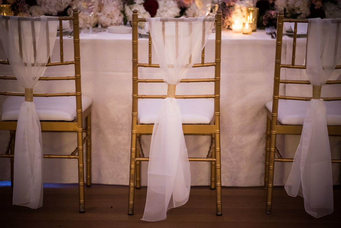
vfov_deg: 13.1
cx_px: 170
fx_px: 995
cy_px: 114
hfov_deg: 19.4
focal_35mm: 105
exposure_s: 1/250
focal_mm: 105
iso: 3200
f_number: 1.4
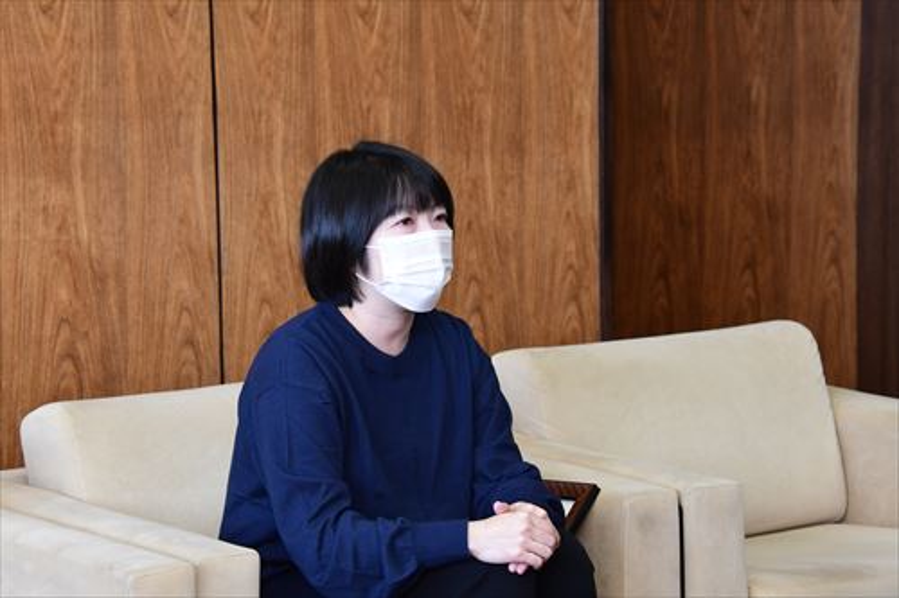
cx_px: 450
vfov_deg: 10.6
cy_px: 299
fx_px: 3220
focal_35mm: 129
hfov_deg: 15.9
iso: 1600
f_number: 6.3
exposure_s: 1/200
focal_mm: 86
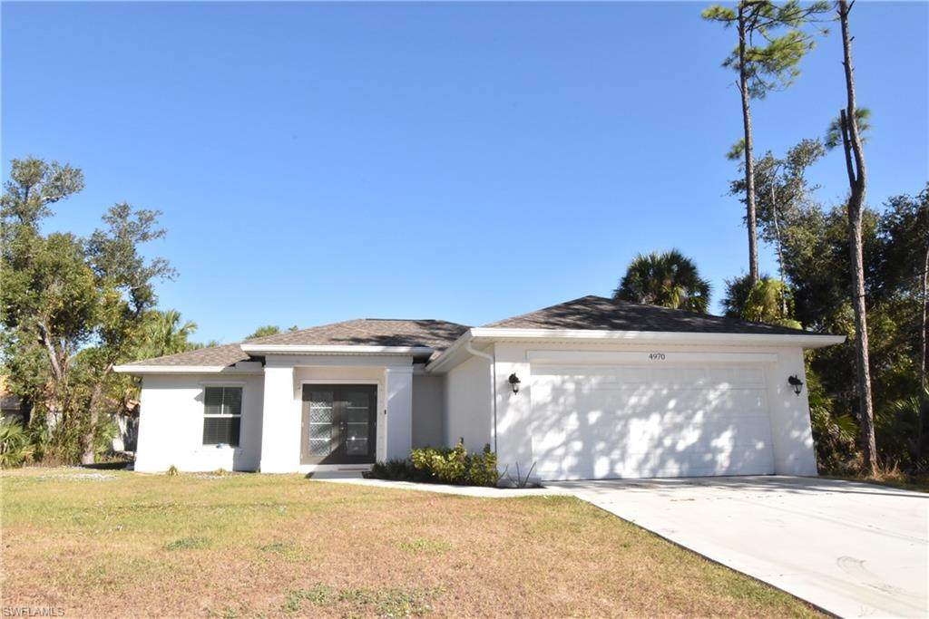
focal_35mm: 26
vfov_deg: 50.4
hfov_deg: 70.4
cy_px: 310
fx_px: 658
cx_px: 464
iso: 1600
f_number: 29
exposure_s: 1/200
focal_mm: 17
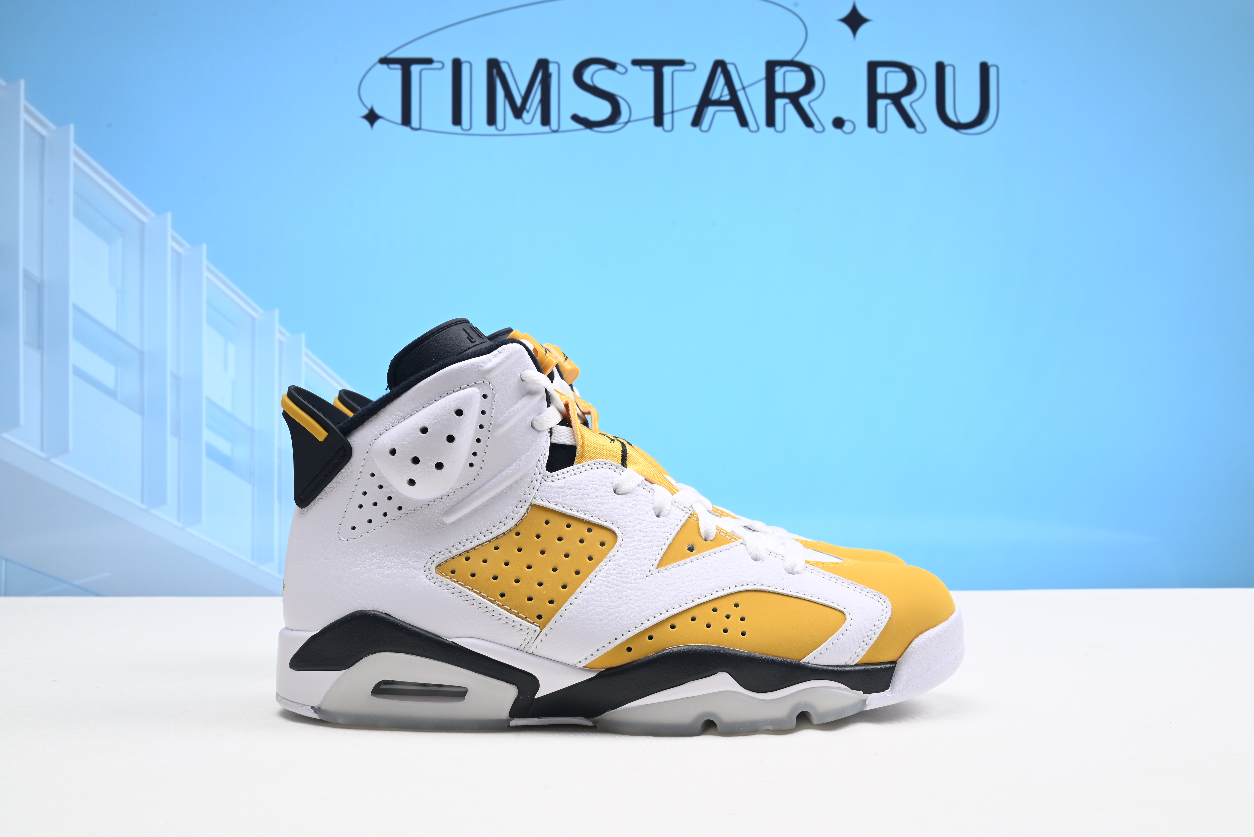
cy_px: 418
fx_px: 1324
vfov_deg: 35.1
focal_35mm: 38
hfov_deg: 50.7
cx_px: 627
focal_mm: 38
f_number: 16
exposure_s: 1/2
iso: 100
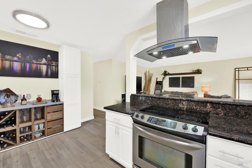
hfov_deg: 104.2
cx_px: 126
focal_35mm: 14
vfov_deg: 81.3
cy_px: 84
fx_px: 98
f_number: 14
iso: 100
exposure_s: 1/3.33
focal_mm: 14
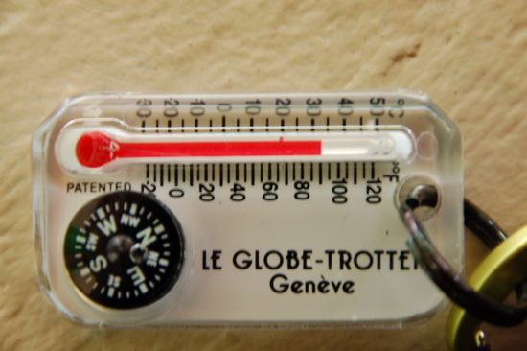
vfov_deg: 3.7
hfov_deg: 5.5
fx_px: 5486
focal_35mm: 375
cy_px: 176
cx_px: 264
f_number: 6.3
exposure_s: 1/20
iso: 200
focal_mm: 250
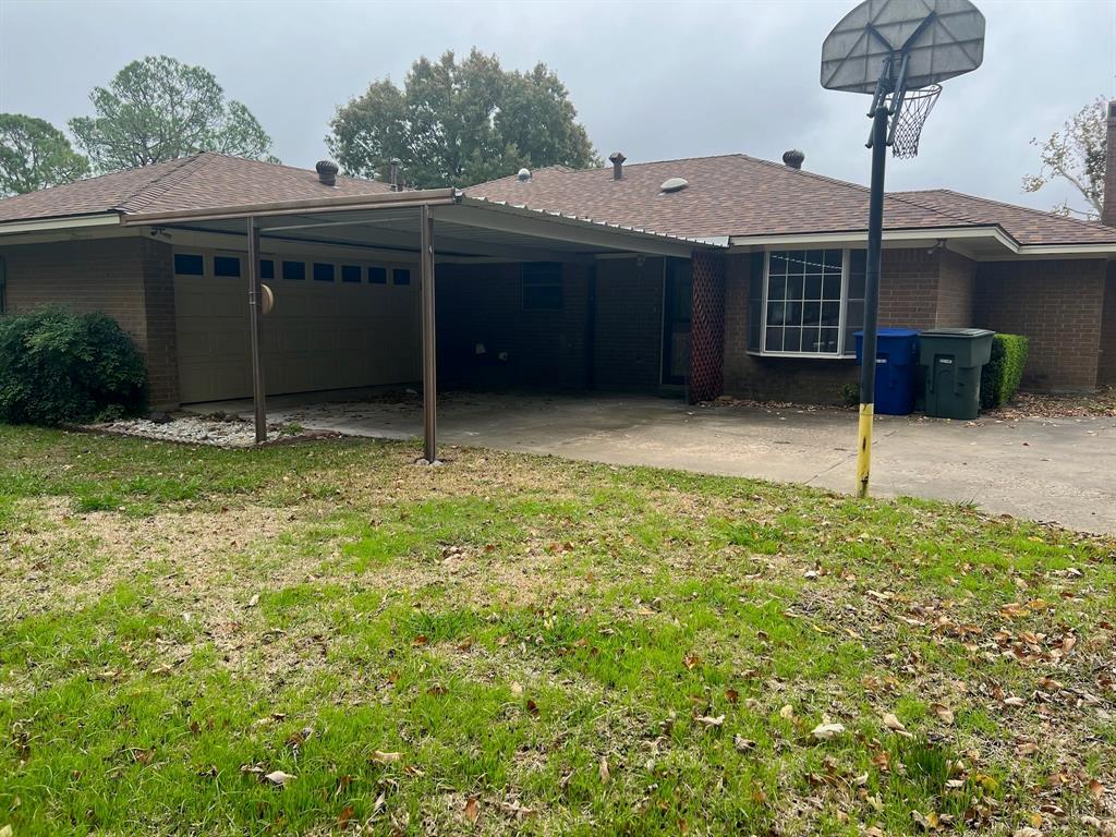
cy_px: 418
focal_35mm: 26
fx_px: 838
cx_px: 558
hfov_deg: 67.3
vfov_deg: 53.1
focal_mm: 5.7
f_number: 1.5
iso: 50
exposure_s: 1/632
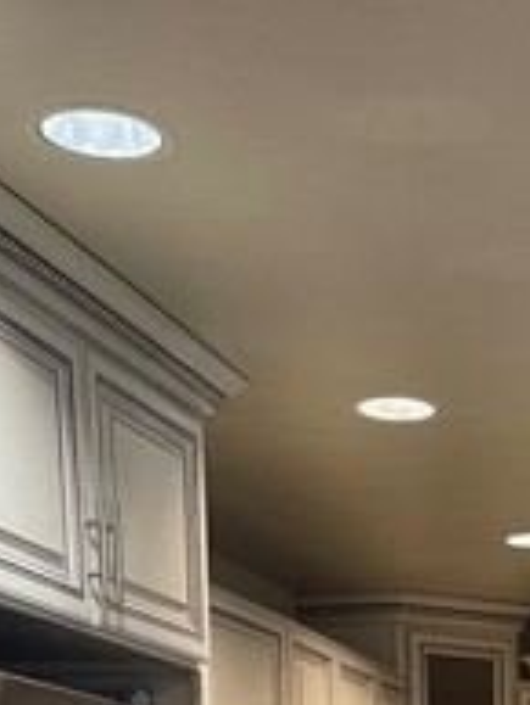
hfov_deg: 16.4
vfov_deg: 19.4
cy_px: 1100
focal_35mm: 86
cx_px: 658
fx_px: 1754
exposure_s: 1/60
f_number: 1.6
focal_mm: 5.1
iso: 125
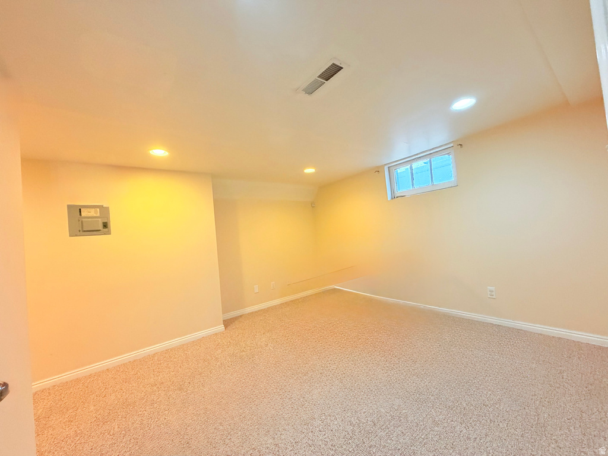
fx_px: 246
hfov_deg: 102.1
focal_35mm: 14
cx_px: 304
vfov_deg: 85.7
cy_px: 228
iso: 320
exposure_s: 1/60
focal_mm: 2.22
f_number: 2.2
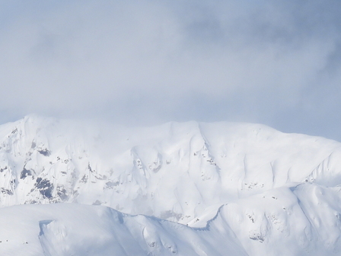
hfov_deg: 4.1
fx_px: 4788
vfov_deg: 3.1
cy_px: 339
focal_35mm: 486
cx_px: -46
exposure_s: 1/1600
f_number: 5
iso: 100
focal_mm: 30.3
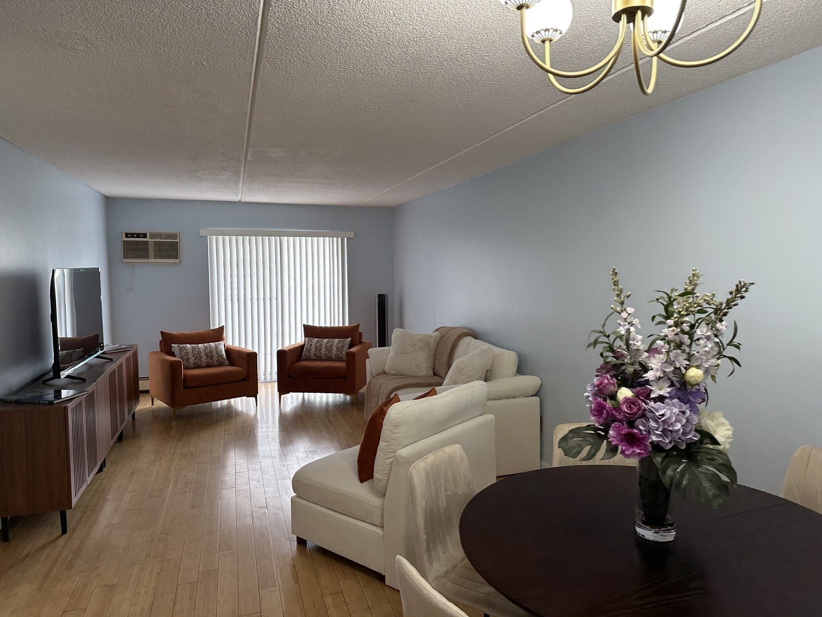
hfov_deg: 71.6
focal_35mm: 24
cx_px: 411
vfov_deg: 56.8
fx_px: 570
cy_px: 308
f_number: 1.78
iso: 160
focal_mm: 6.86
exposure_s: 1/60
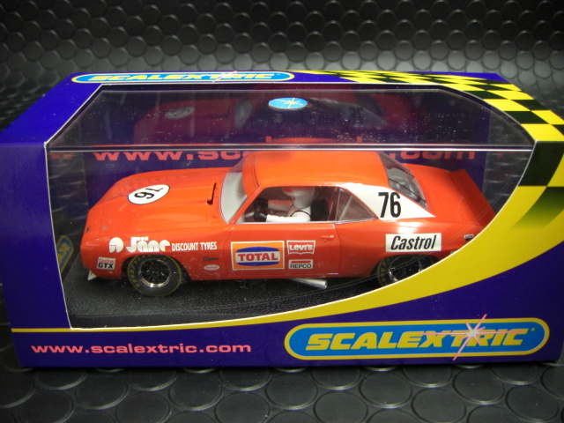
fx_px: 619
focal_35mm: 38
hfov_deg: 49.0
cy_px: 212
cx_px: 282
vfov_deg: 37.7
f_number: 3.4
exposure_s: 1/13
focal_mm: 6.3
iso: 200
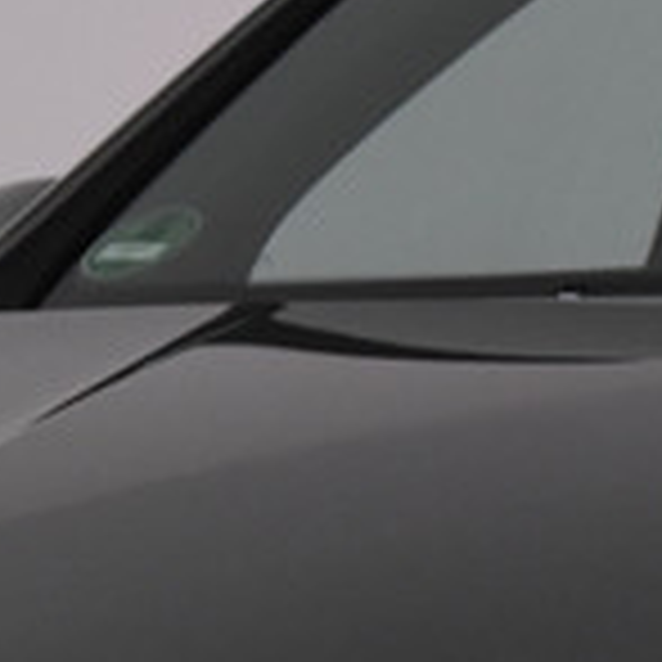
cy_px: 939
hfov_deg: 5.8
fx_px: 6513
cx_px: 901
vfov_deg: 5.8
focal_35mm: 301
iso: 1600
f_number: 5.6
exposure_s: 1/125
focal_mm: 34
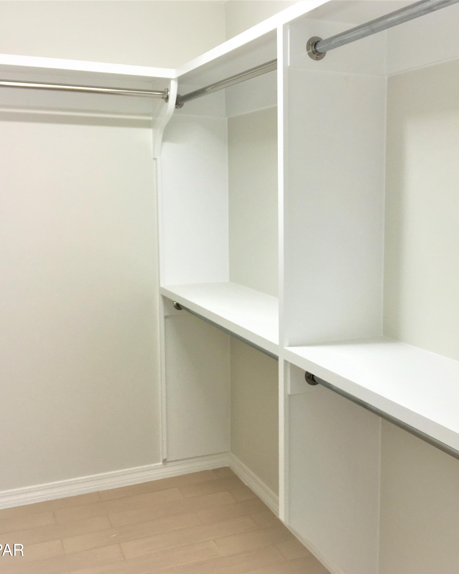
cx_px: 312
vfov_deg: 47.9
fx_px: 645
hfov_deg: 38.6
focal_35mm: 38
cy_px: 288
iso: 25
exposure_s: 1/30
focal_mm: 4.15
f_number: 2.2
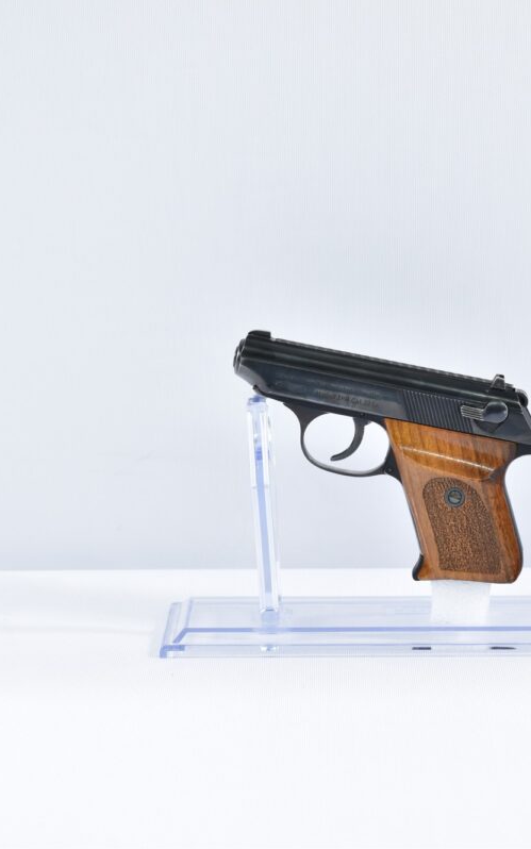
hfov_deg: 11.4
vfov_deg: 18.1
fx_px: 2662
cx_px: 395
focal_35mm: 115
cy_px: 424
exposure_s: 1/20
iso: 640
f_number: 5.6
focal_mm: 50
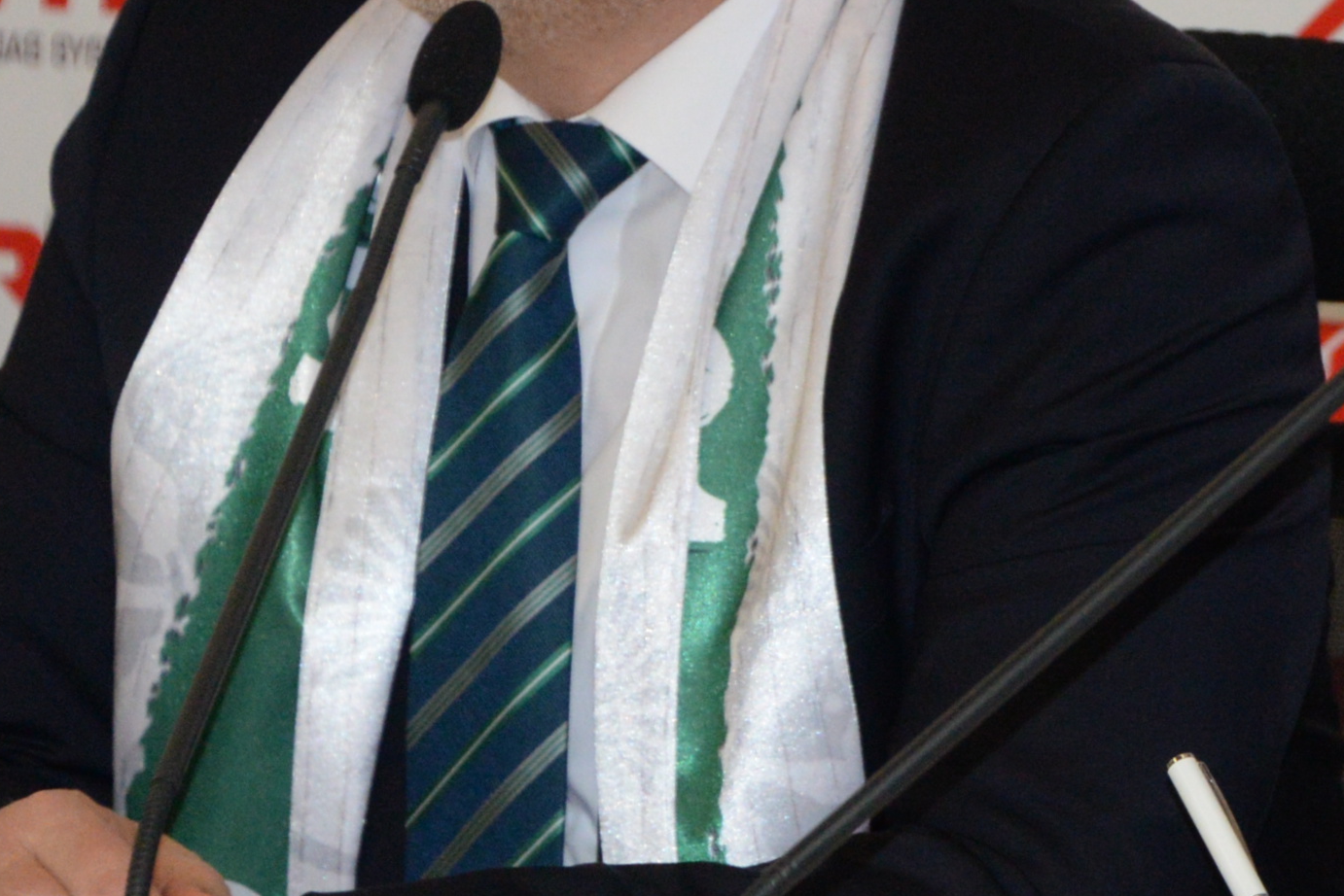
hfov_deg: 5.0
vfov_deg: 3.4
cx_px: 2026
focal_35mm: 408
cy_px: -34
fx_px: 15234
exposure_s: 1/200
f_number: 5.6
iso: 3200
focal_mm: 125
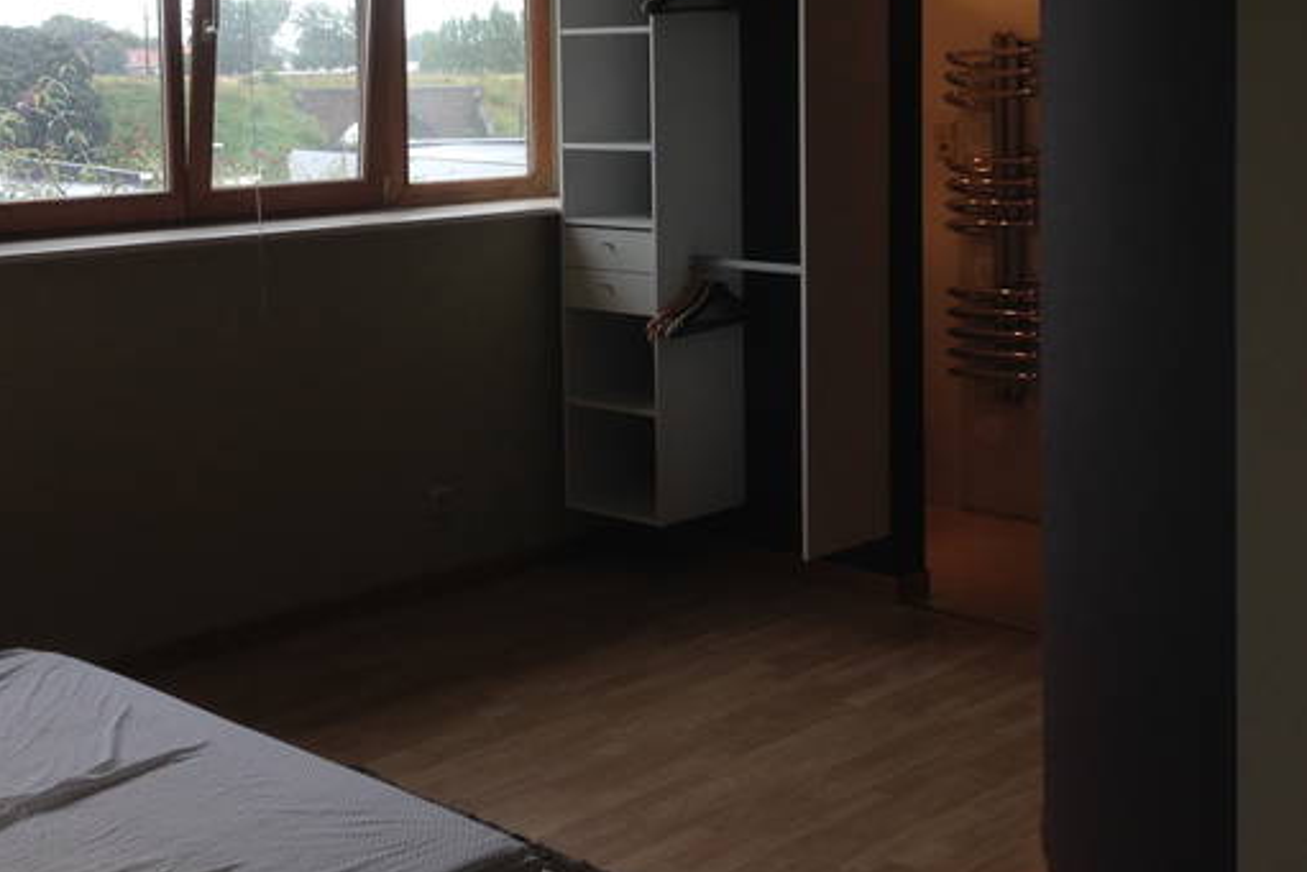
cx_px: 552
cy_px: 184
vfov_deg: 25.1
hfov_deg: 37.4
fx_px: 1925
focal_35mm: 53
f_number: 2.4
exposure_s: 1/135
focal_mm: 4.12
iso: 50
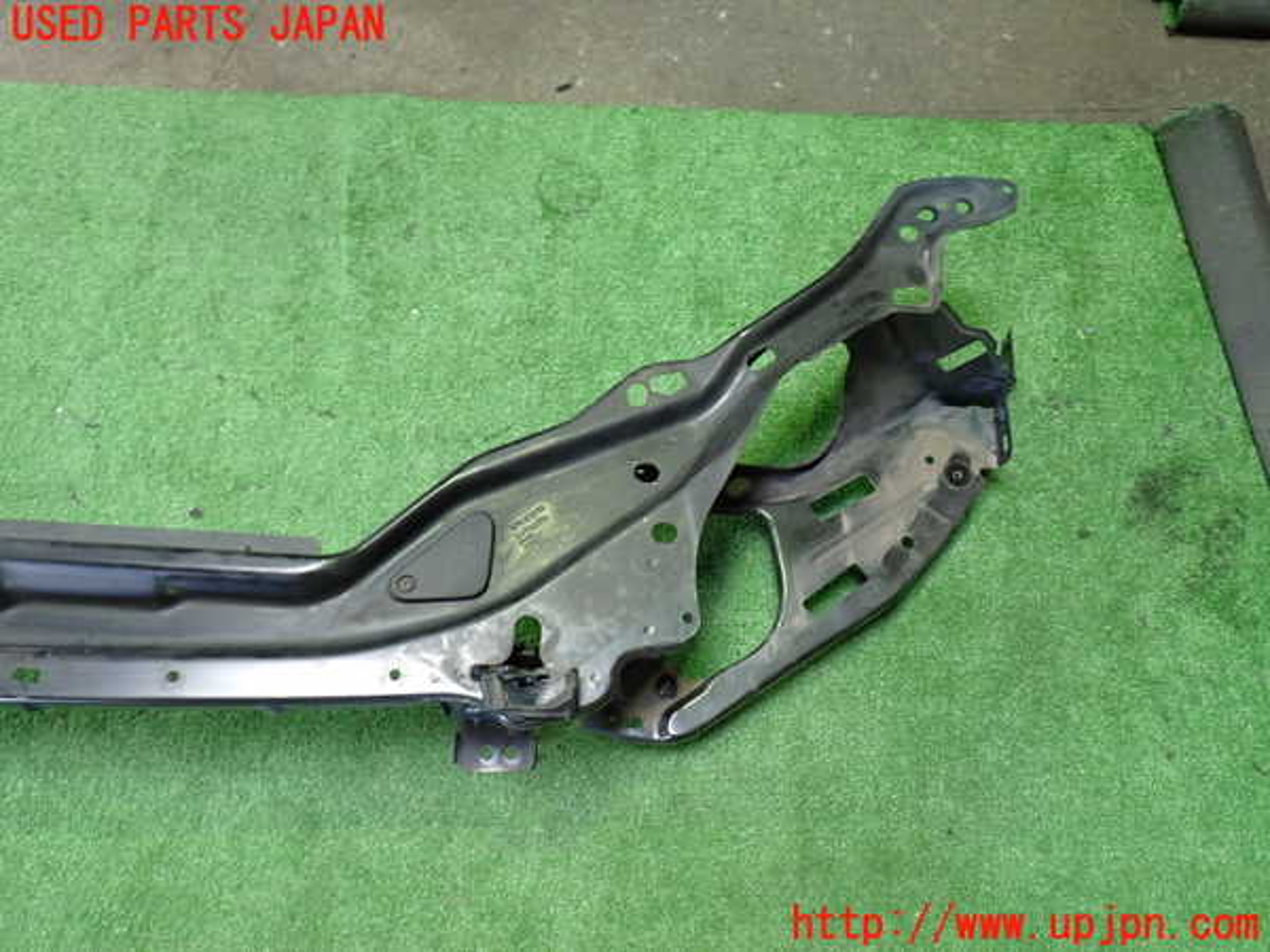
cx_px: 635
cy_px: 476
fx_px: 1101
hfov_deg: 60.0
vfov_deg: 46.8
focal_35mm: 30
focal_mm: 5.4
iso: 250
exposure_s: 1/30
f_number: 2.3
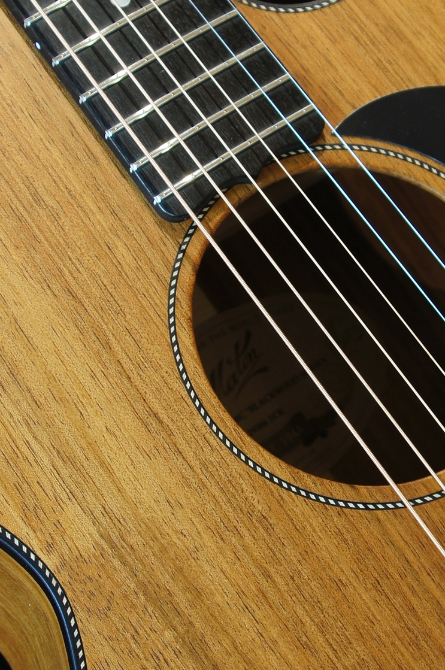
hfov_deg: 14.8
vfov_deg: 22.2
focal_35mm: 92
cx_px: 307
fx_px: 1710
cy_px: 308
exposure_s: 1/6
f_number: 7.1
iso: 100
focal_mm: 30
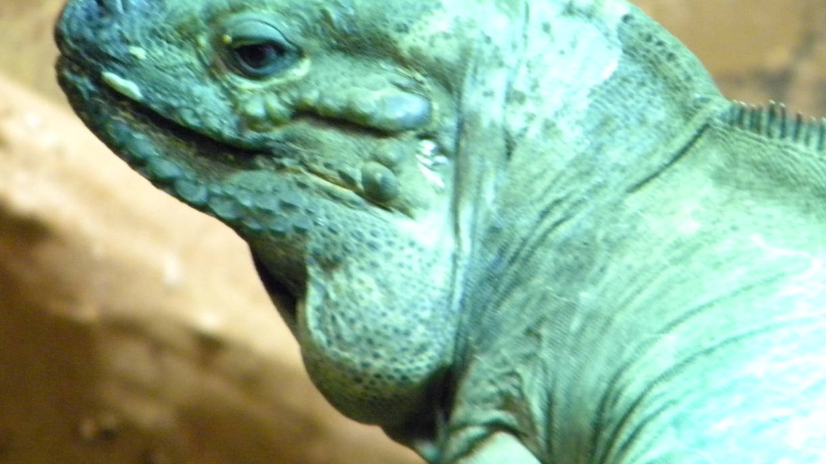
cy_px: 143
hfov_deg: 3.7
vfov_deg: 2.1
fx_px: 12878
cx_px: 351
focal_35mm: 588
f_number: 5.4
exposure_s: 1/22
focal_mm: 75
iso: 800
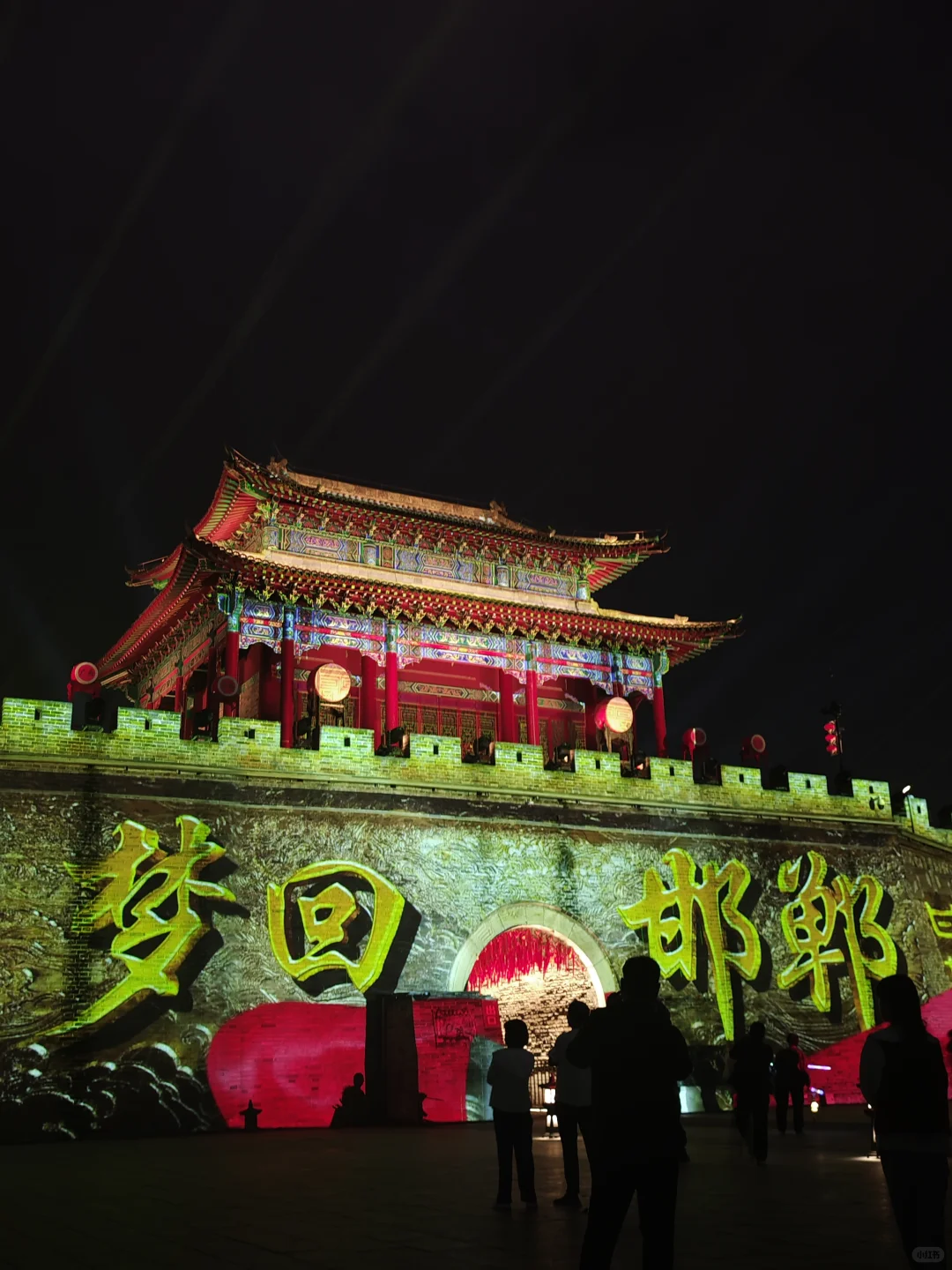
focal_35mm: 35
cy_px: 635
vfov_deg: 52.6
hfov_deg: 40.7
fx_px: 1283
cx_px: 476
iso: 1250
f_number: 1.63
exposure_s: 1/25
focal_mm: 8.72
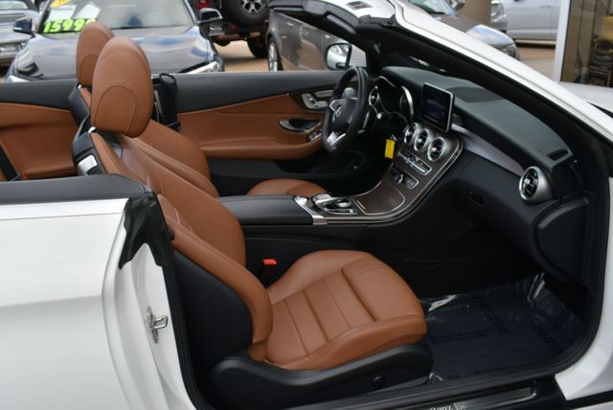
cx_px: 306
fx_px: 614
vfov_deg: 36.9
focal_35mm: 36
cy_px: 205
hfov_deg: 53.1
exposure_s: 1/250
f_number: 8
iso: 200
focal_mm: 18
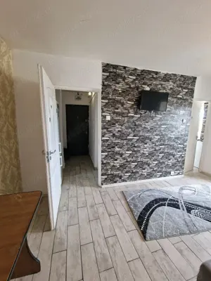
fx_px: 106
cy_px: 140
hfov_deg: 89.9
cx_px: 106
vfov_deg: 106.2
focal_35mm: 13
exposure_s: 1/60
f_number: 2.2
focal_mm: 2.2
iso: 320
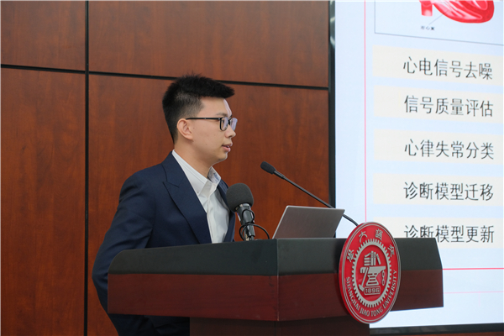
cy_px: 168
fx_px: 1092
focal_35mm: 78
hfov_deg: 26.0
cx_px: 252
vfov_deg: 17.5
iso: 800
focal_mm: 52.1
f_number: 4.5
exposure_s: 1/60
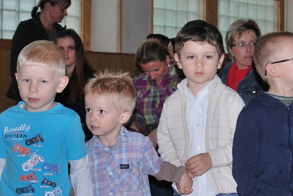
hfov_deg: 29.6
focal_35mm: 68
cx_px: 139
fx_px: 553
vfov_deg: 20.0
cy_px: 114
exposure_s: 1/125
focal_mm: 34
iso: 100
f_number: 4.5
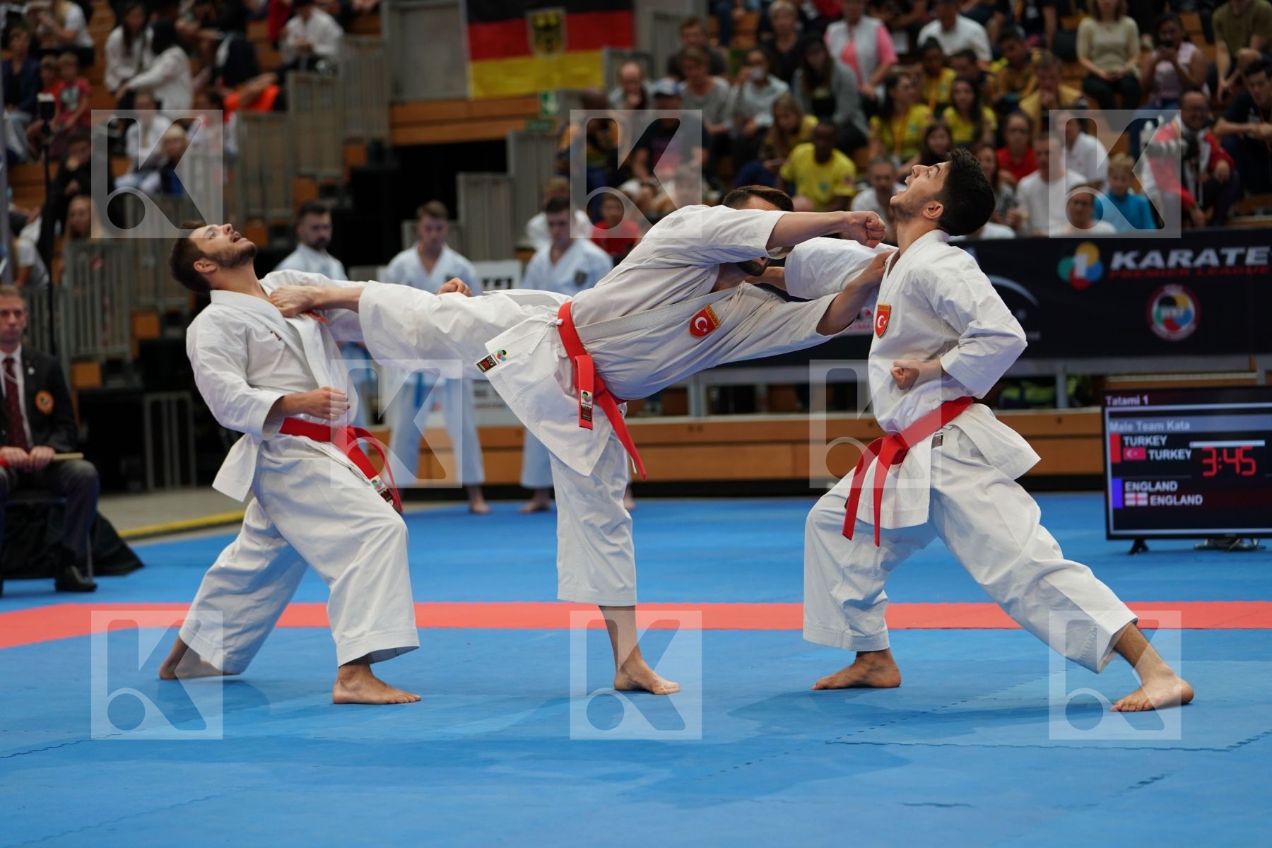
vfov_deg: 13.7
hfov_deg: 20.4
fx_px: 3533
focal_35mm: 100
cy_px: 424
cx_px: 636
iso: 640
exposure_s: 1/500
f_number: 2.8
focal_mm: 100
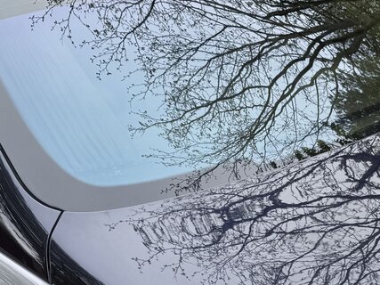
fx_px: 790
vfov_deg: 19.6
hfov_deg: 27.0
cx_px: 199
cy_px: 312
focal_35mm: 72
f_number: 1.78
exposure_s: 1/321
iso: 80
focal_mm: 6.76
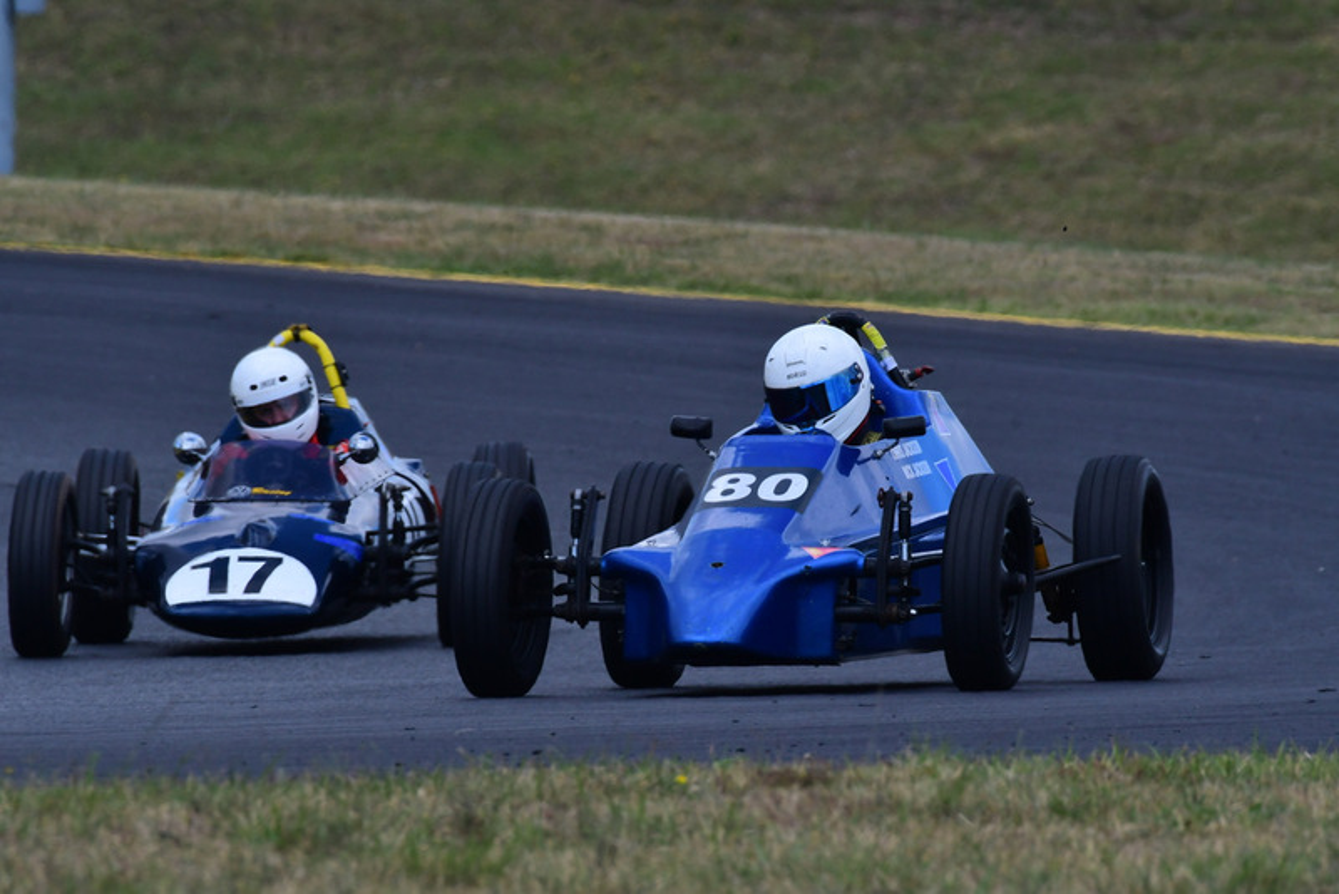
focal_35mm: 750
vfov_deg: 1.8
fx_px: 27904
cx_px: 670
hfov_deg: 2.7
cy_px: 447
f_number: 11
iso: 500
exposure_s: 1/640
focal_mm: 500
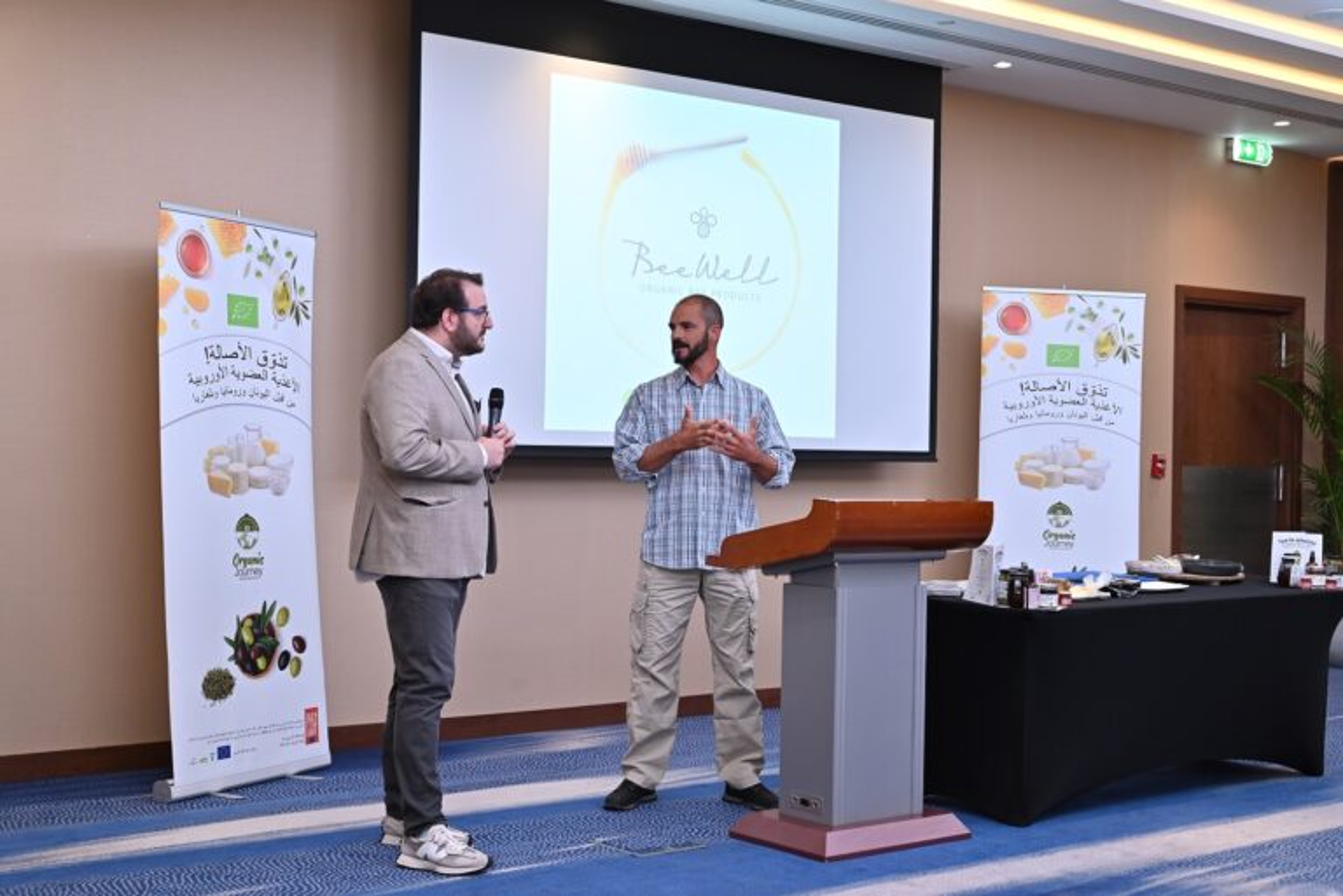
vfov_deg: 28.7
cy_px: 448
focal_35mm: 47
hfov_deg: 41.9
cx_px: 672
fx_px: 1754
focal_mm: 47
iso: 500
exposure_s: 1/125
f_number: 4
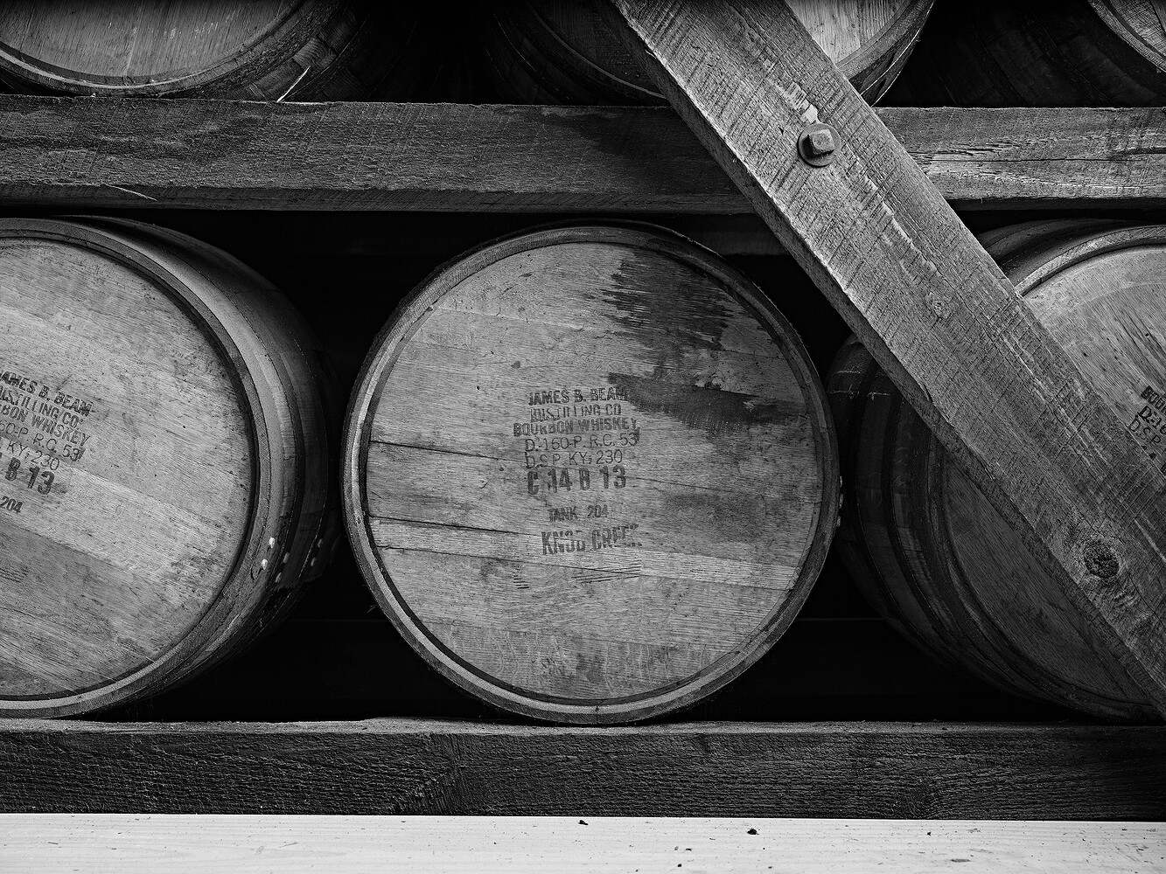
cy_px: 437
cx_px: 583
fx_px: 1718
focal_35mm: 51
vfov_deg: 28.6
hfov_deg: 37.5
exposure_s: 1/160
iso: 100
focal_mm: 64
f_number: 8
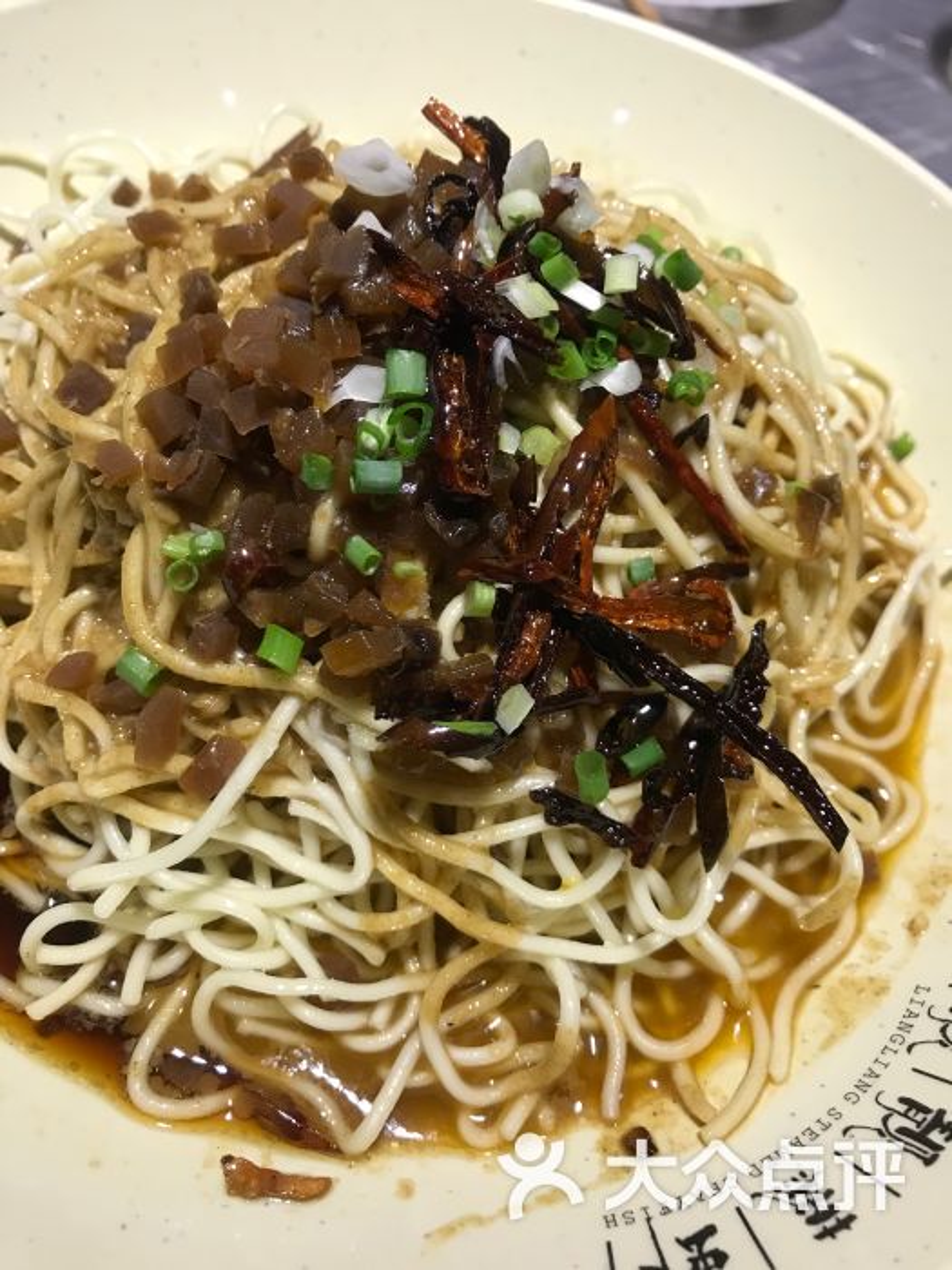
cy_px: 635
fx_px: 1027
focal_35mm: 28
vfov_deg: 63.4
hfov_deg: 49.7
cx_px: 476
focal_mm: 3.99
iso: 40
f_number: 1.8
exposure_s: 1/25
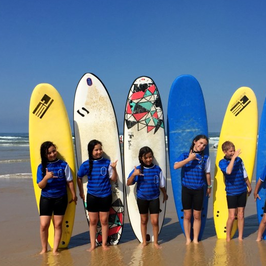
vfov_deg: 34.6
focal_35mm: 49
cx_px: 183
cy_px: 159
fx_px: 426
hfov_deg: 34.3
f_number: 2.2
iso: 32
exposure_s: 1/3968
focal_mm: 4.15
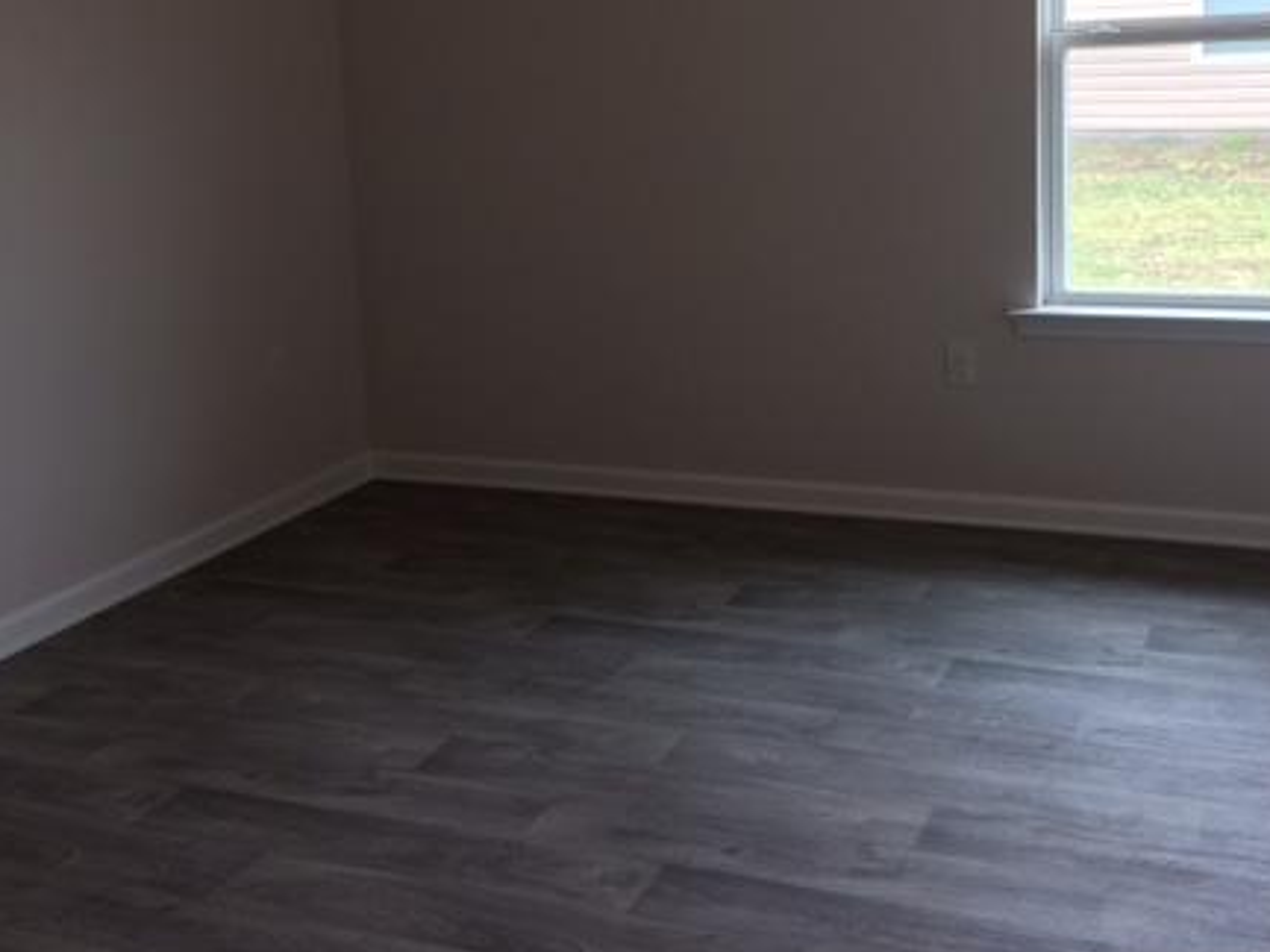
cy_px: 276
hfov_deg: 43.8
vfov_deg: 33.1
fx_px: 1578
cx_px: 697
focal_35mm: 43
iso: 40
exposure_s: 1/60
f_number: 2.2
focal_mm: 4.15
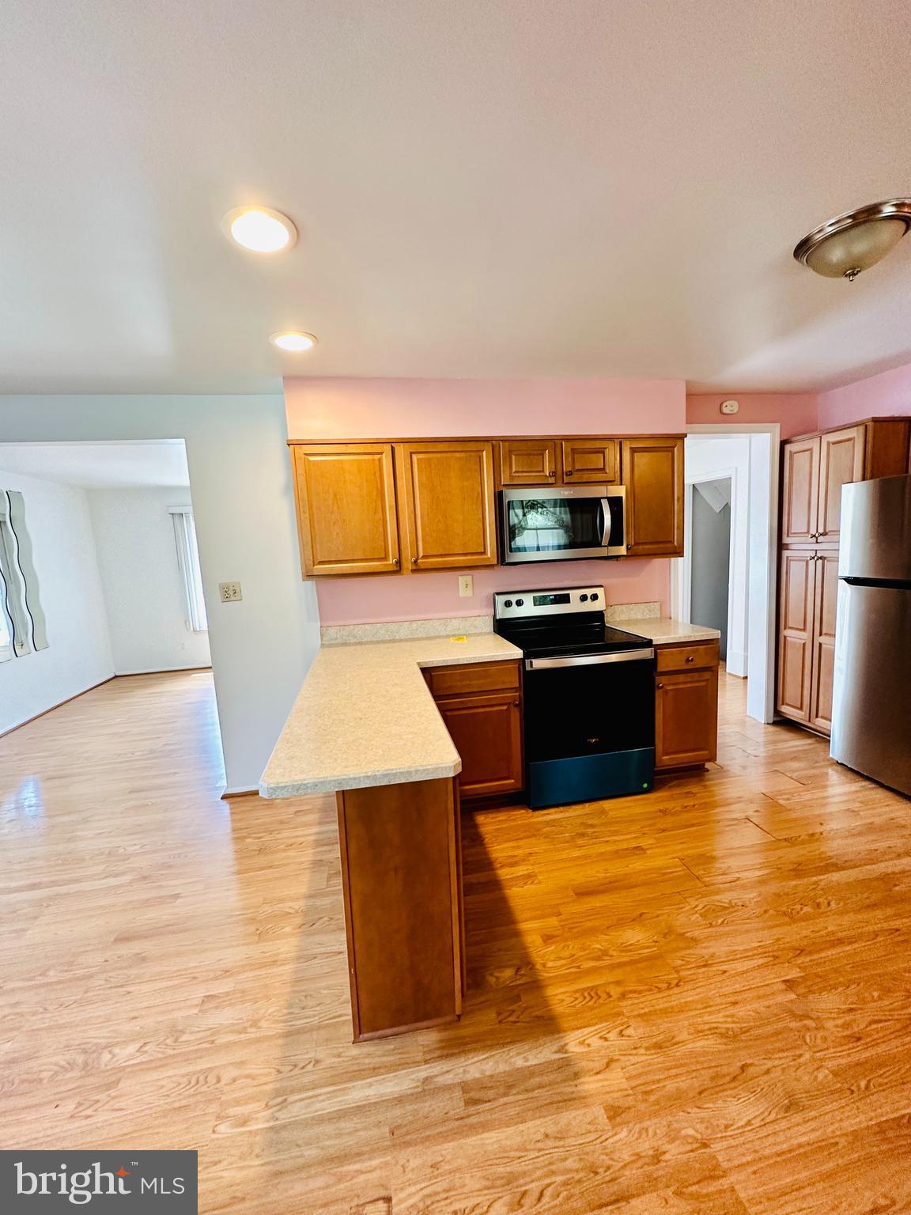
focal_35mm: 14
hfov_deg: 85.7
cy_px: 608
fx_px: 491
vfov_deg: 102.1
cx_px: 456
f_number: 2.2
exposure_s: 1/60
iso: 200
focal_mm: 2.22
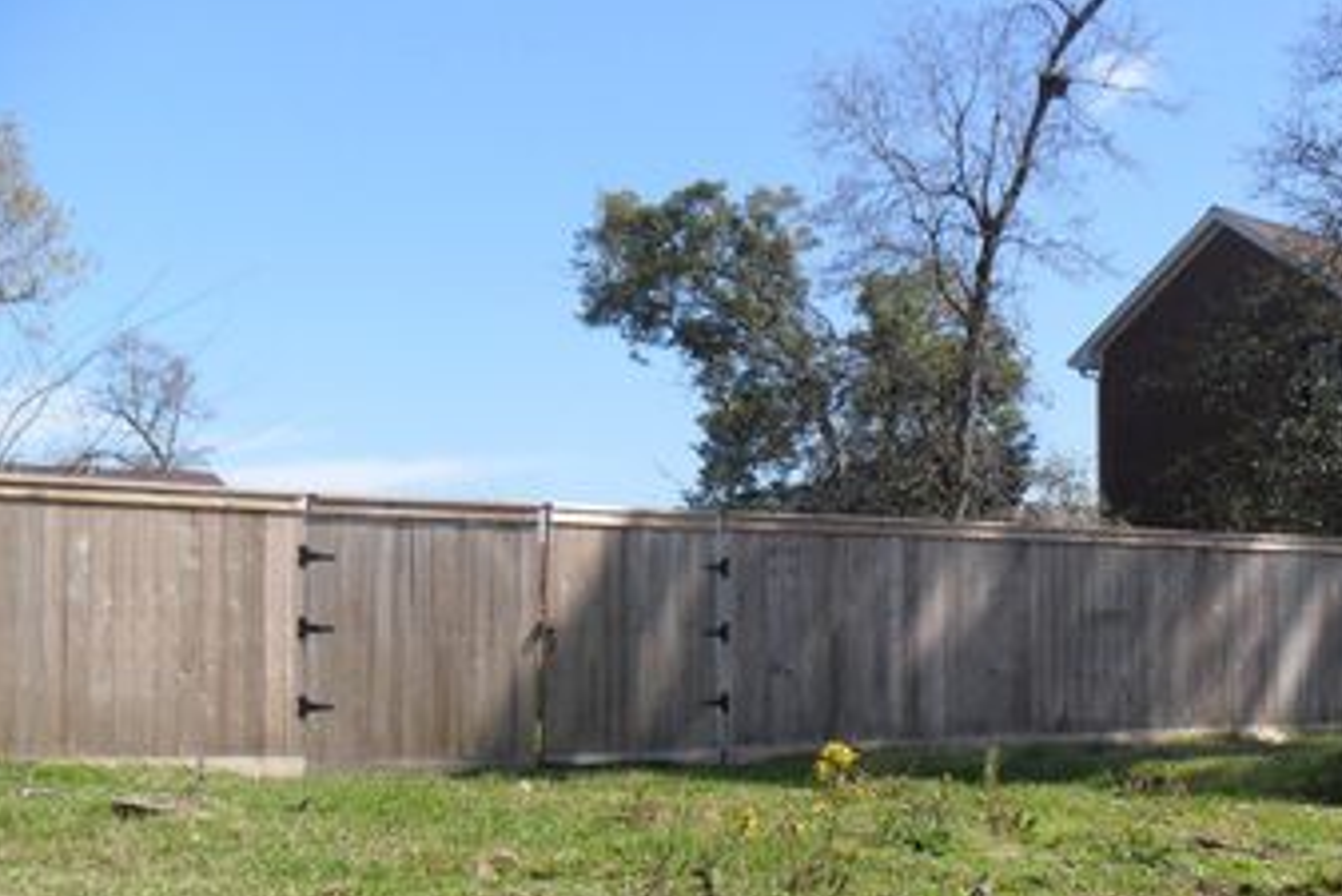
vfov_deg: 24.9
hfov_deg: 36.4
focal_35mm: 54
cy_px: 651
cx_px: 916
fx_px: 2014
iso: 80
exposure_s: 1/180
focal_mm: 6.3
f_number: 7.6
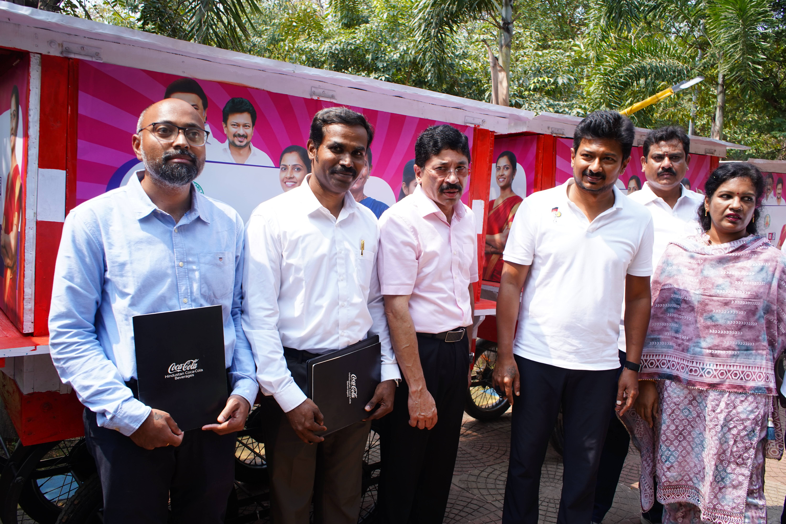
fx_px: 611
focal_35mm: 28
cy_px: 262
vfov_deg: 46.4
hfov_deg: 65.5
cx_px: 393
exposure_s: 1/320
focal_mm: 28
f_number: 7.1
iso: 320
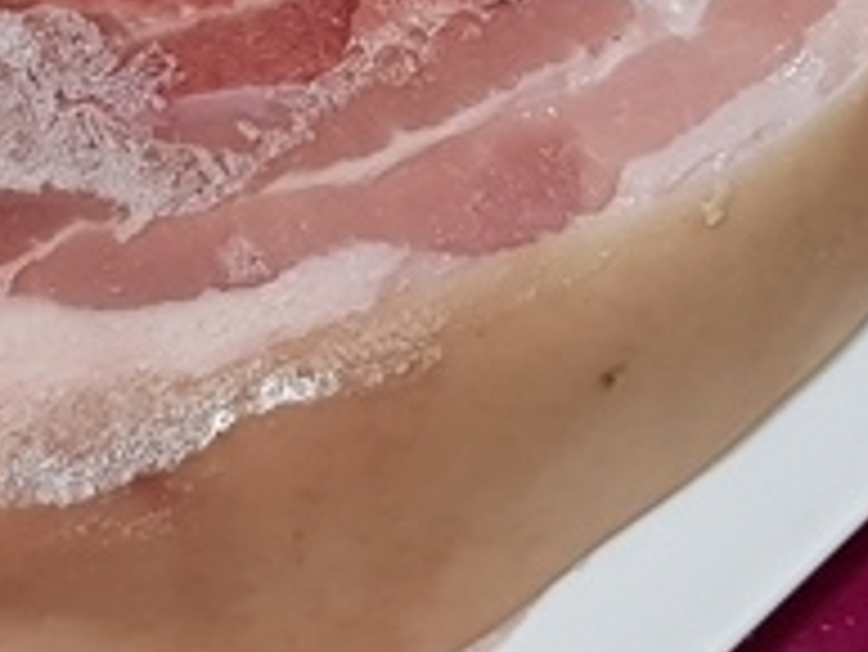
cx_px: 648
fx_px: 2133
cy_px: -214
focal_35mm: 85
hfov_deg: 22.8
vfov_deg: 16.4
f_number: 1.7
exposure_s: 1/40
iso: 160
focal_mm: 4.3
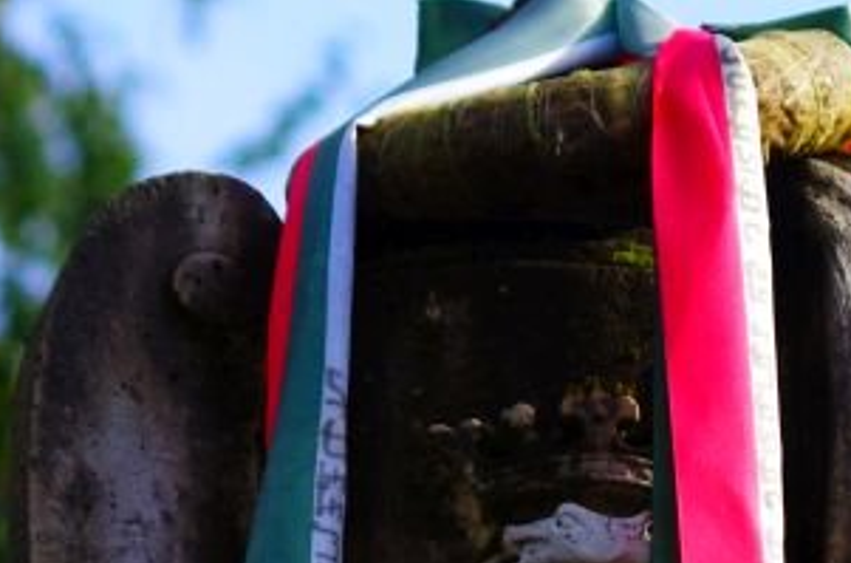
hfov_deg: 4.1
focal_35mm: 498
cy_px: 1061
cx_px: 1015
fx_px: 11741
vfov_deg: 2.7
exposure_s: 1/2500
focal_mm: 77.5
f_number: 6.3
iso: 800
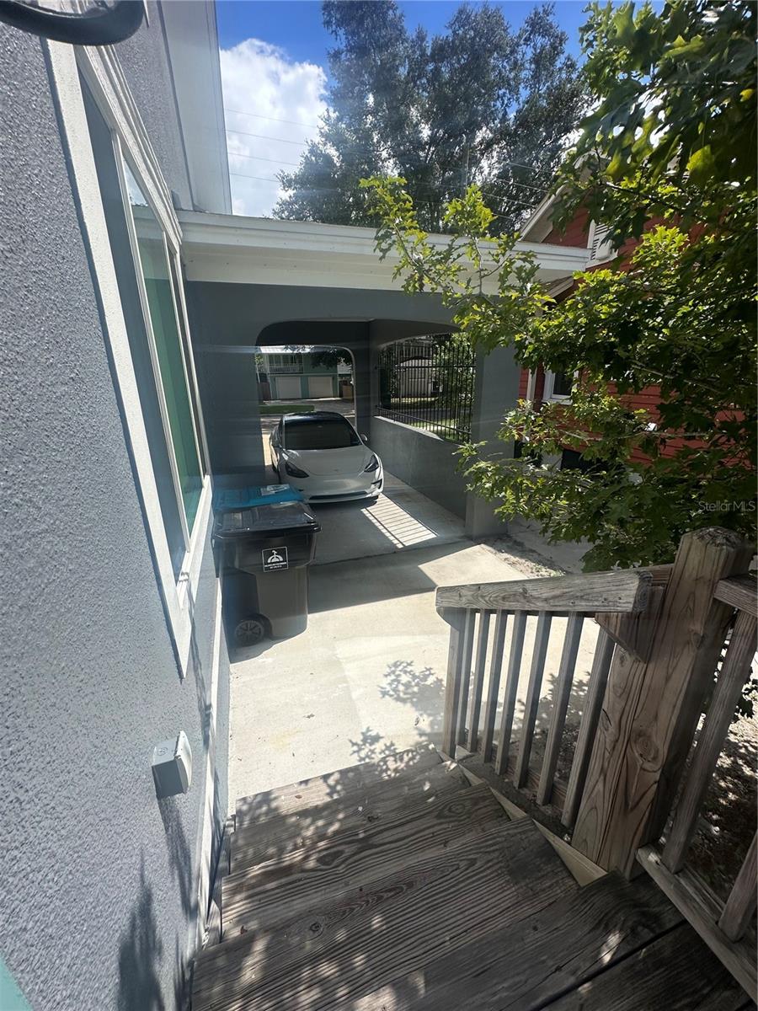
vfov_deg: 102.1
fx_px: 409
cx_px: 379
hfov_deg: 85.7
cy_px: 506
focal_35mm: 14
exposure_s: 1/2353
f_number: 2.2
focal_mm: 2.22
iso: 50
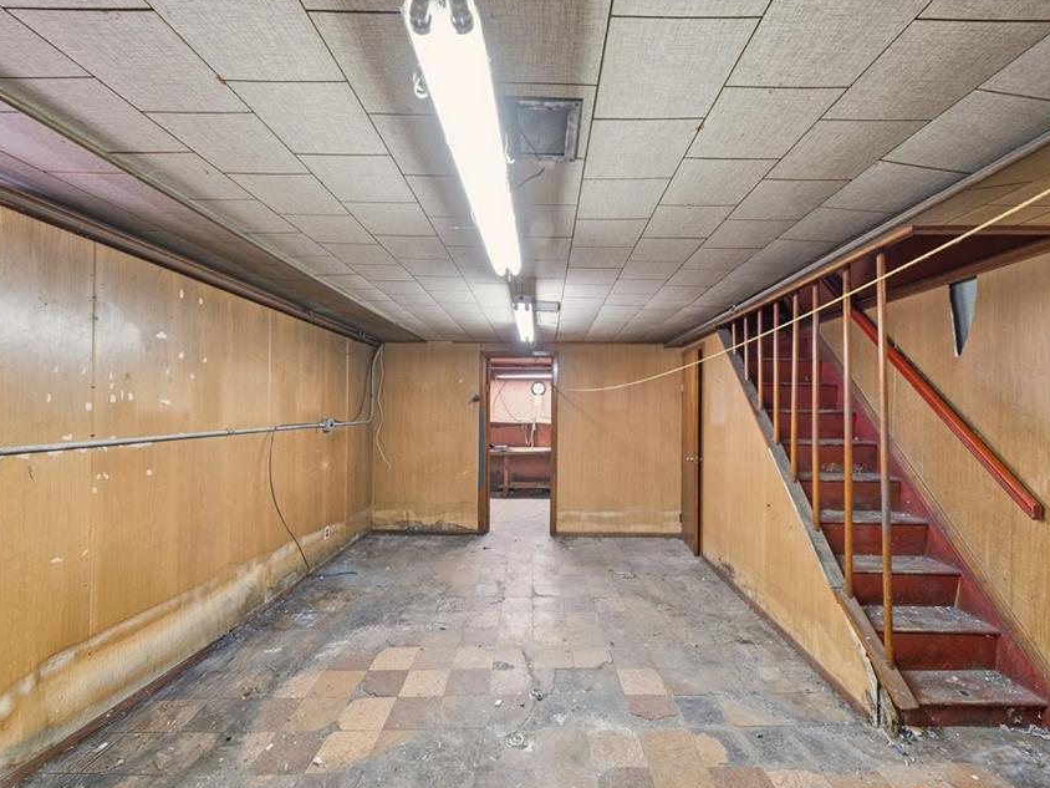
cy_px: 408
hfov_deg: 102.0
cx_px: 545
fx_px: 425
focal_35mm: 14
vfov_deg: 85.6
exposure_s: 1/4
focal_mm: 8
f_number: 8
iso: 320
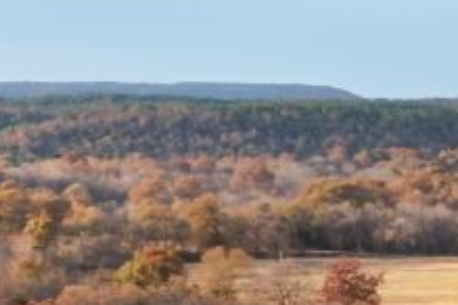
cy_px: 468
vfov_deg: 8.2
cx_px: 1104
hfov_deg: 10.7
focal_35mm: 163
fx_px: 2074
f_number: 3.5
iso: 100
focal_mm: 10.26
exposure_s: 1/200
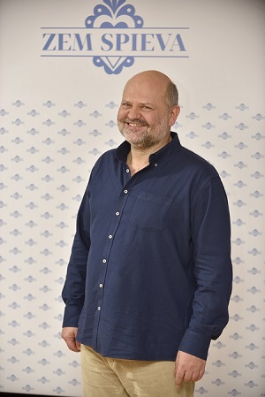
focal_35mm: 98
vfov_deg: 20.8
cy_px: 198
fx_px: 1080
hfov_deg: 14.0
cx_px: 132
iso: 320
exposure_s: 1/200
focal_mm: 98
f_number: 5.6
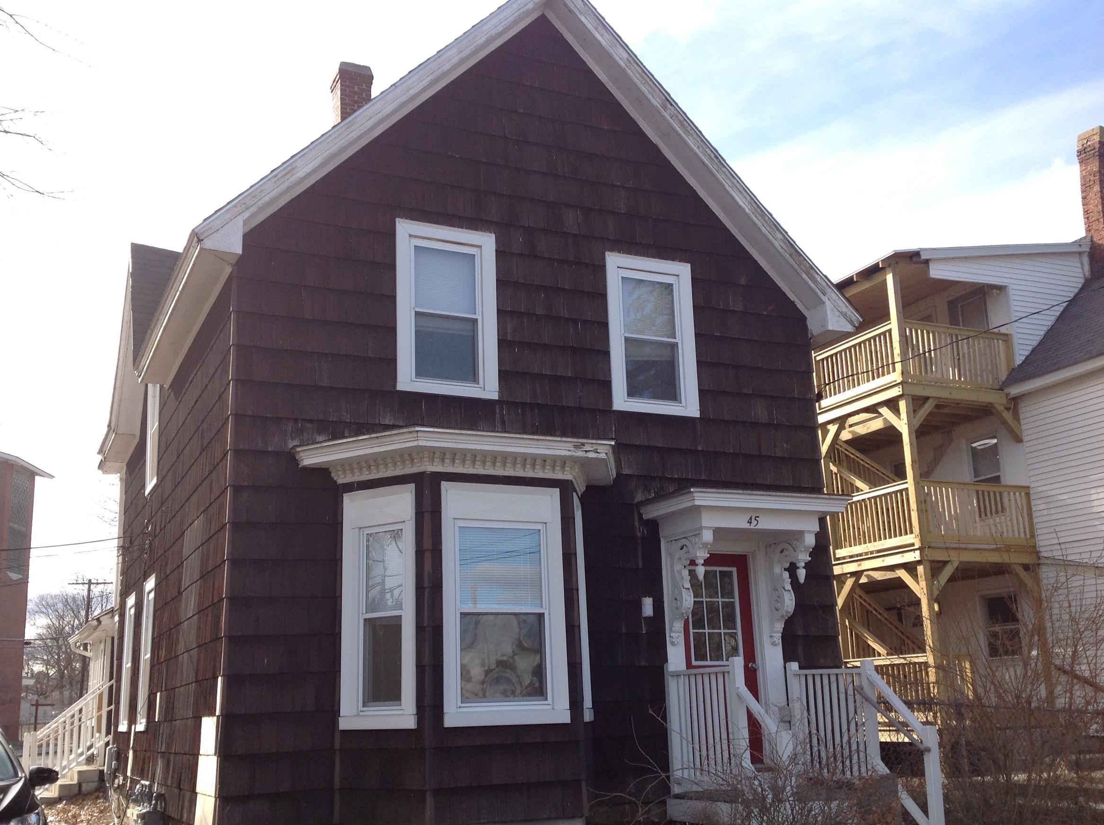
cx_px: 531
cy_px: 445
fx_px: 1242
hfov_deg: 47.9
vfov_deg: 36.7
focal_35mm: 39
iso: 50
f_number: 2.4
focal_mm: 4.28
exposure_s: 1/657
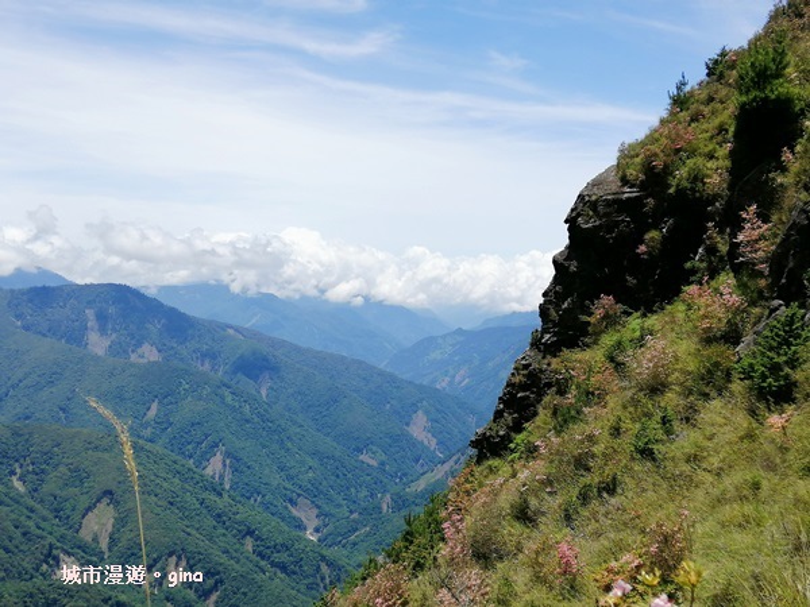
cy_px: 304
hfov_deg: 42.9
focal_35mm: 44
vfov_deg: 32.9
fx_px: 1030
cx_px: 405
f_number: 2.2
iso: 50
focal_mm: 3.81
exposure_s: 1/1218
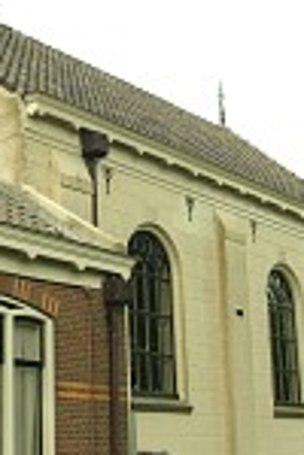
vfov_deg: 31.7
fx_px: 798
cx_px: 33
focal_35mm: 63
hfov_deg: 21.1
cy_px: 287
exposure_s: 1/750
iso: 400
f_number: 4.8
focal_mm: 14
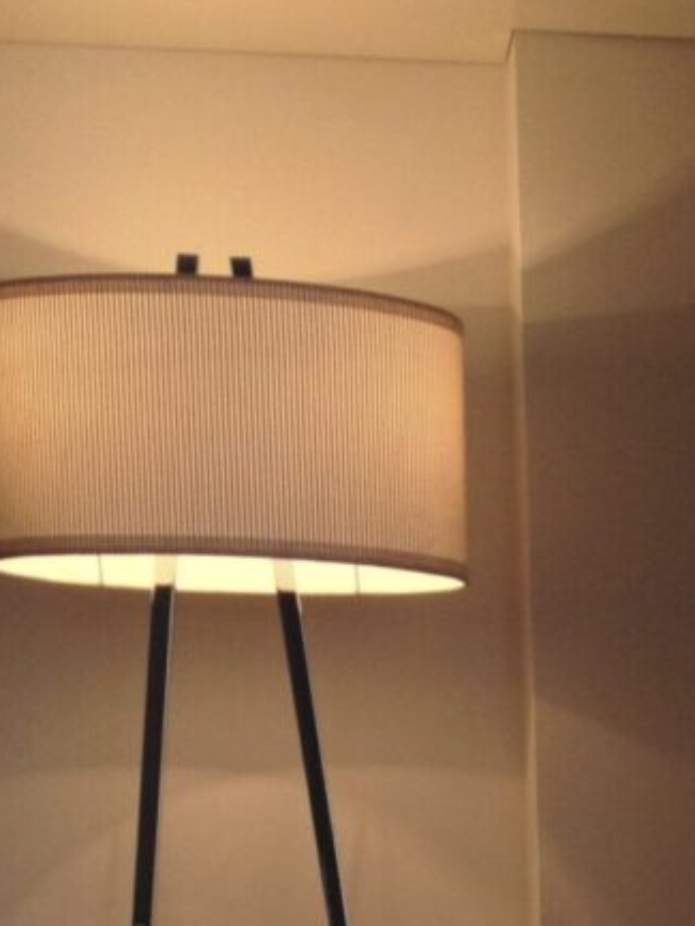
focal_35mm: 105
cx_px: 827
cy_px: 1382
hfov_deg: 13.7
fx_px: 2809
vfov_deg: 17.0
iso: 64
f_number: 2.4
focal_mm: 4.28
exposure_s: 1/120
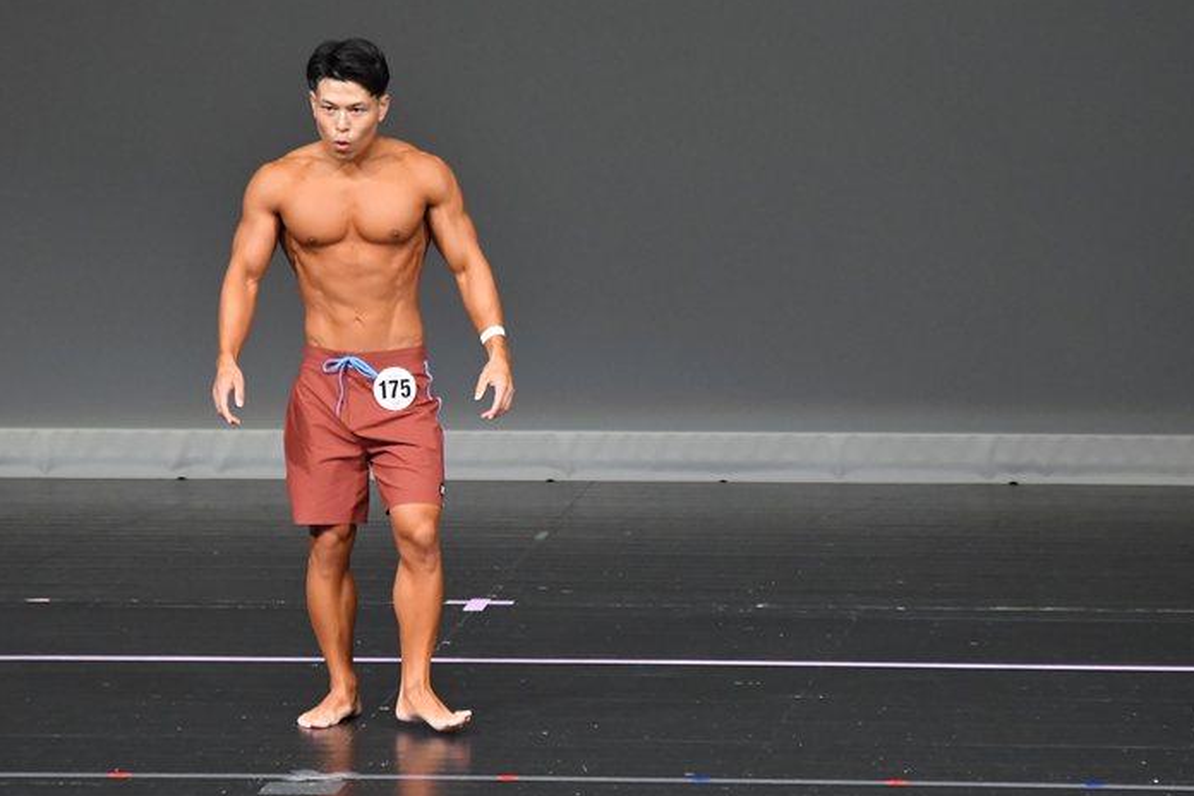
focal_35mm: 384
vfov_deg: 3.6
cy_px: 407
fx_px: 12735
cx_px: 552
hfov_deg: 5.4
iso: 5000
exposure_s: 1/400
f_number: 5.6
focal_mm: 230
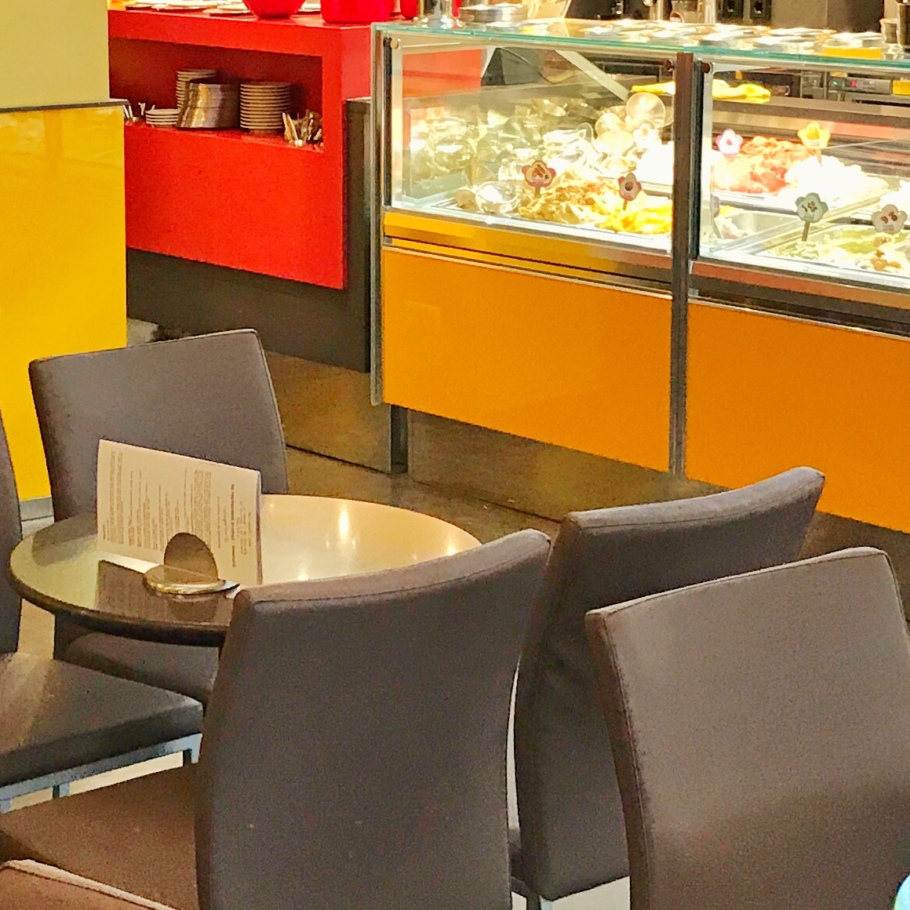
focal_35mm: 86
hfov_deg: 20.1
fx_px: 2558
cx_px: 299
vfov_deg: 20.1
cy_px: 308
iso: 32
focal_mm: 3.99
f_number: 1.8
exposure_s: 1/25
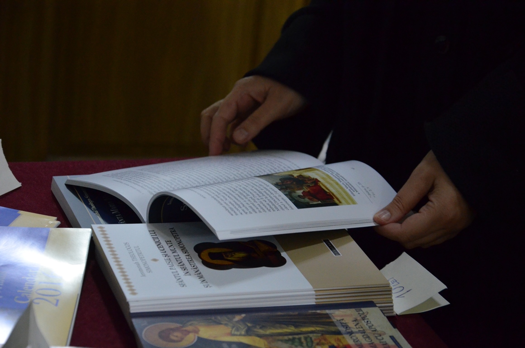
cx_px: 262
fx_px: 1528
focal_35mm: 105
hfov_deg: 19.5
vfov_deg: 13.0
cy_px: 174
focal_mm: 70
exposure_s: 1/25
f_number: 5.3
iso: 3200
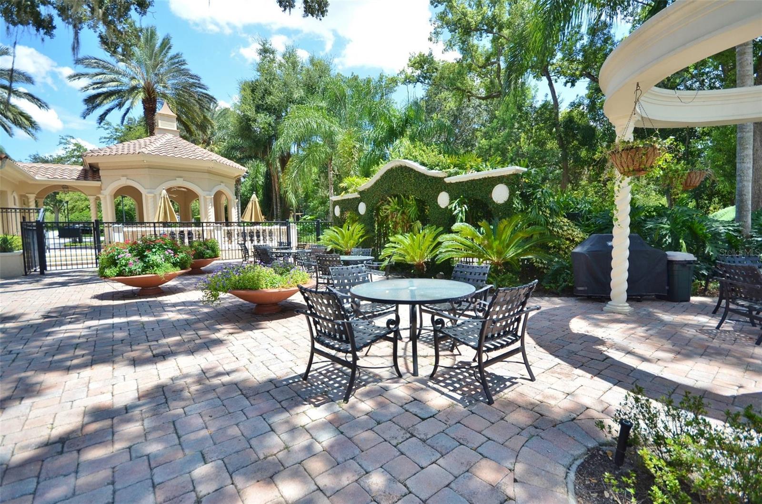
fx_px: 317
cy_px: 252
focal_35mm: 15
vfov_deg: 77.0
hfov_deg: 100.5
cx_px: 381
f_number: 7.1
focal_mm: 10
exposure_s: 1/500
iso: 400
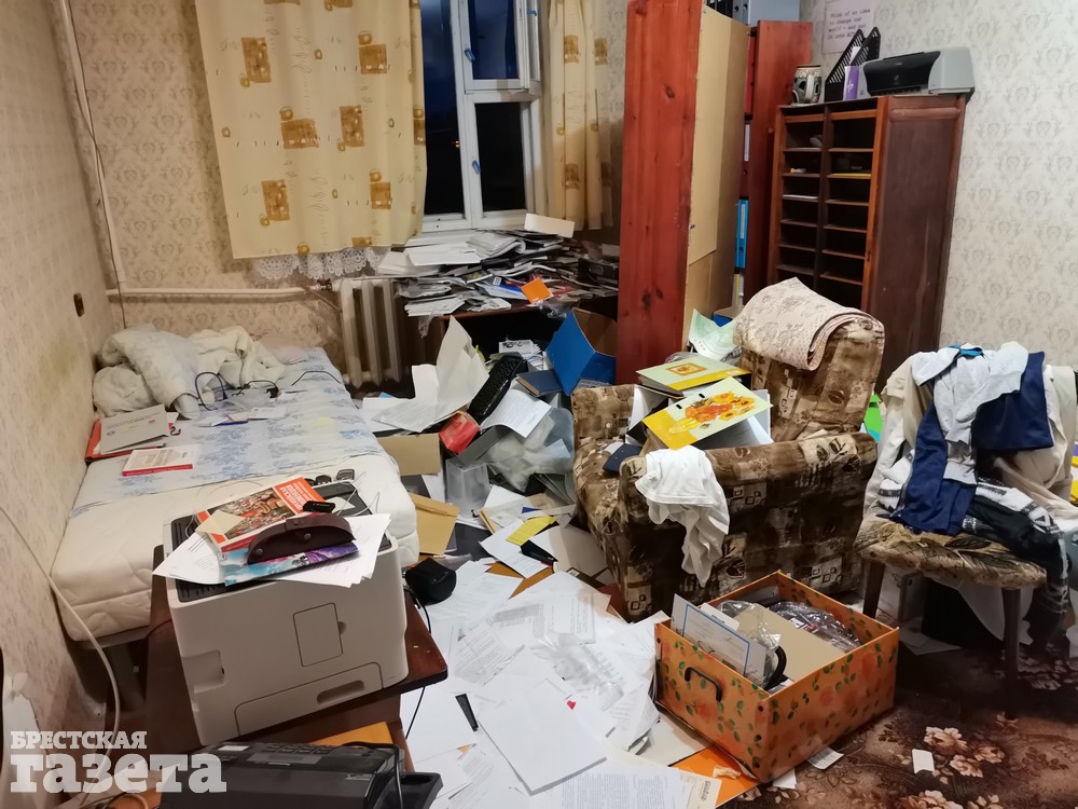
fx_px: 810
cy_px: 404
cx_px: 539
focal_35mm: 26
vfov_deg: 53.1
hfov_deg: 67.3
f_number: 1.8
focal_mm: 4.75
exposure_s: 1/25
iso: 1600
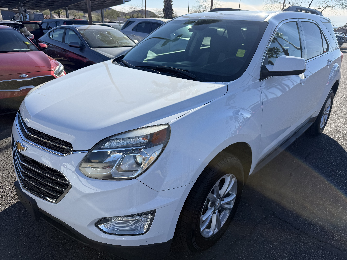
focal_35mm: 24
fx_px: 241
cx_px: 174
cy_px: 130
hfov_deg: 71.6
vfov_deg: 56.8
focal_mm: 6.76
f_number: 1.78
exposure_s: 1/3425
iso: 80
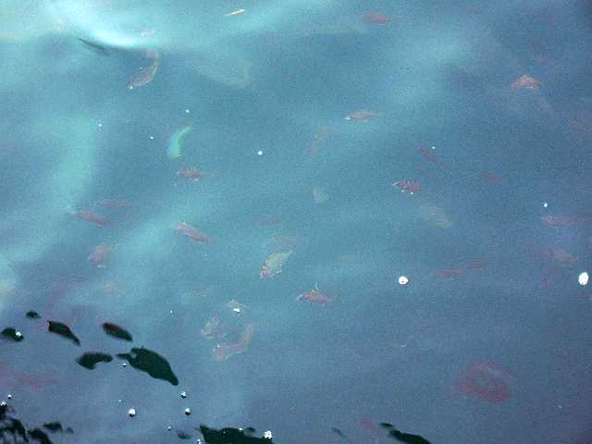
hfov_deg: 18.5
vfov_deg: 14.0
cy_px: 222
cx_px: 296
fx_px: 1813
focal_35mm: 106
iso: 800
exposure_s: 1/50
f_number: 4.7
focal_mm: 19.1
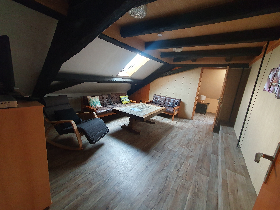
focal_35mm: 13
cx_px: 140
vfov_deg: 89.9
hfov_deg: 106.2
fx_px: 105
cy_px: 105
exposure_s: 1/33
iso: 500
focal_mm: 1.8
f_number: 2.2
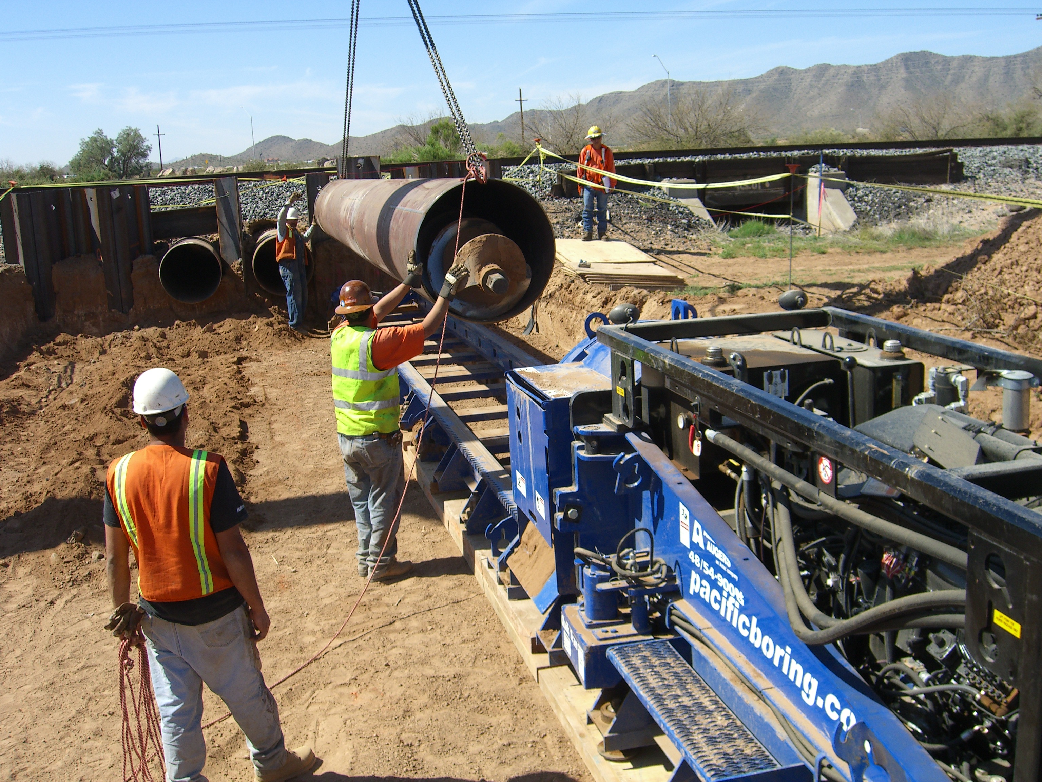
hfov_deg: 49.0
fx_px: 1144
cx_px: 521
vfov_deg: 37.7
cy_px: 391
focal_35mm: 38
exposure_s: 1/125
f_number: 8
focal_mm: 7.9
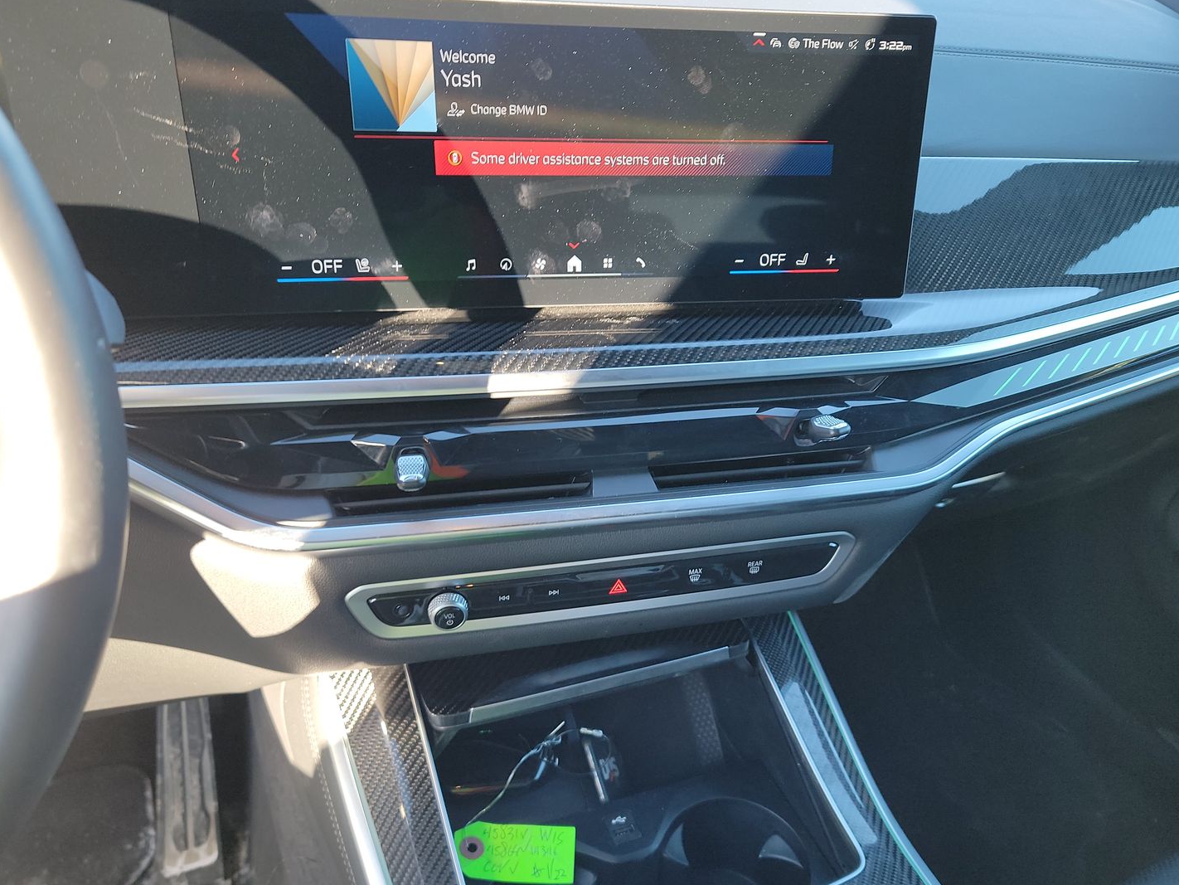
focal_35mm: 27
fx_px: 920
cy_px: 480
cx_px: 615
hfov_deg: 65.3
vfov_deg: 51.3
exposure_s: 1/59
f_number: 1.8
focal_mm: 6.7
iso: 120
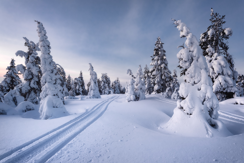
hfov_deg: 84.0
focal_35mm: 20
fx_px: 136
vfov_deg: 61.9
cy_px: 82
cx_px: 122
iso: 640
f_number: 8
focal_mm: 20
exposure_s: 1/250
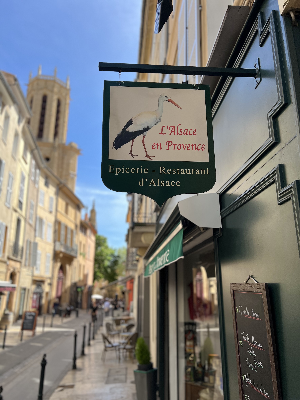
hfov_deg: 53.1
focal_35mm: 26
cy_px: 200
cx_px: 150
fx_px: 300
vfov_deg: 67.3
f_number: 1.5
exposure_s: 1/1934
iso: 50
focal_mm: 5.7
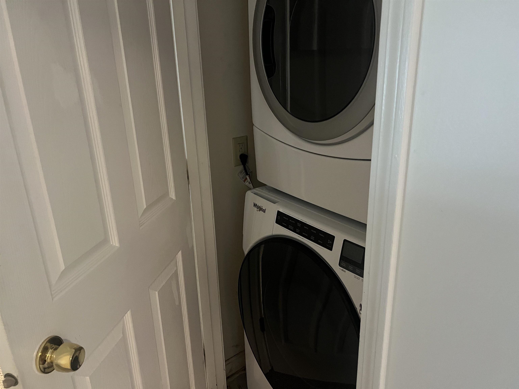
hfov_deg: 67.3
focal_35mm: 26
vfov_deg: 53.1
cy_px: 194
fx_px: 390
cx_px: 260
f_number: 1.5
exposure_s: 1/30
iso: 500
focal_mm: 5.7
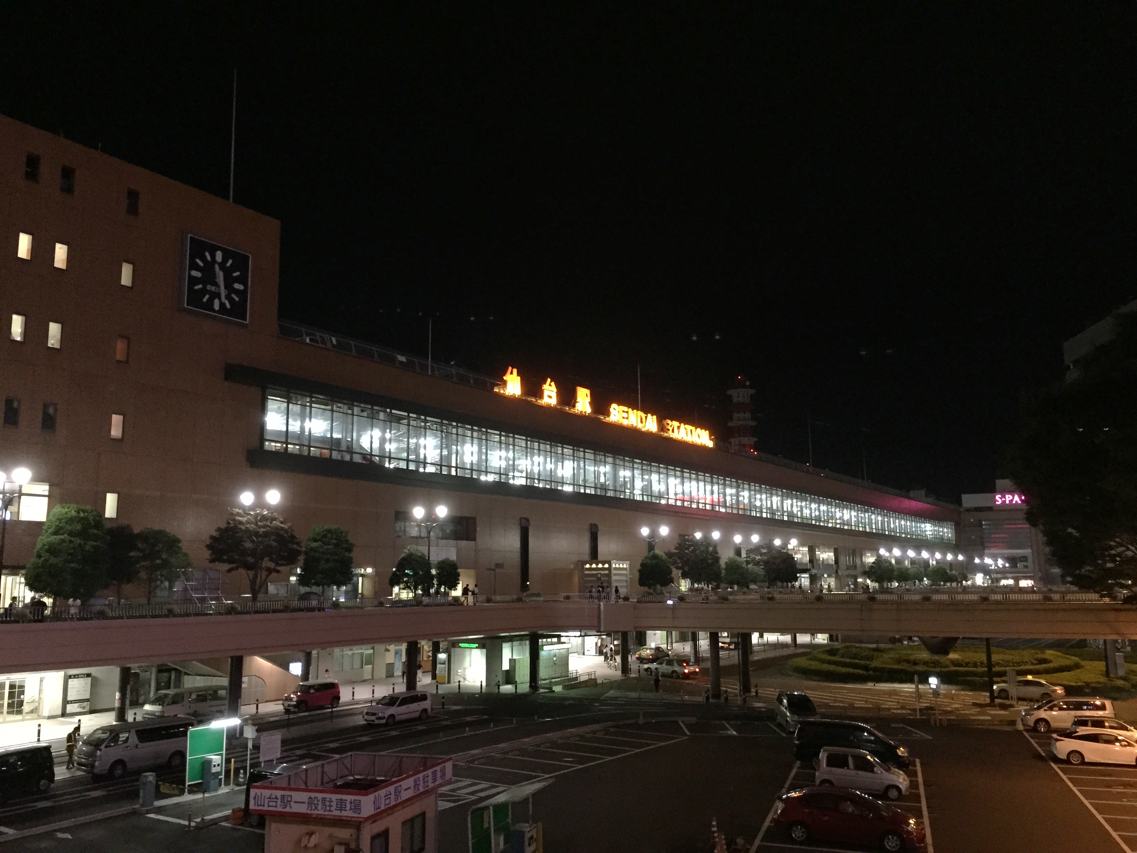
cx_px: 568
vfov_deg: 48.2
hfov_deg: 61.7
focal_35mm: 29
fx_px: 953
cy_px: 426
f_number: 2.2
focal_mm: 4.15
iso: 250
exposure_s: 1/15
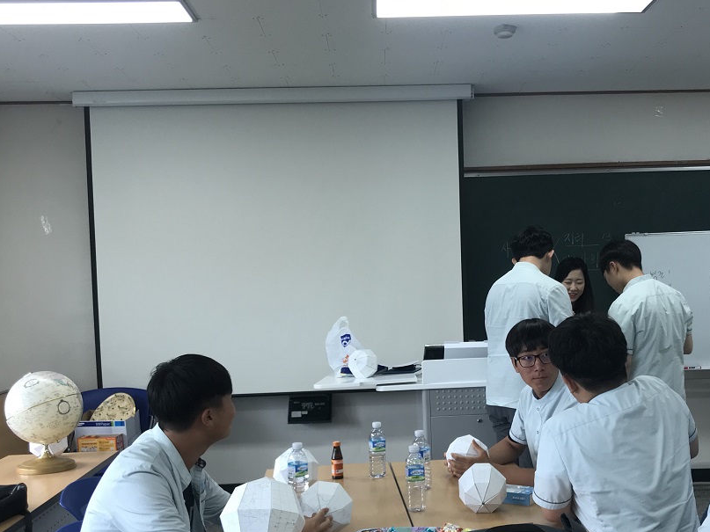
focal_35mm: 42
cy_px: 328
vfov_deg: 34.2
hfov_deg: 44.5
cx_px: 432
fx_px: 861
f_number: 1.8
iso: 25
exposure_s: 1/60
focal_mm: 3.99
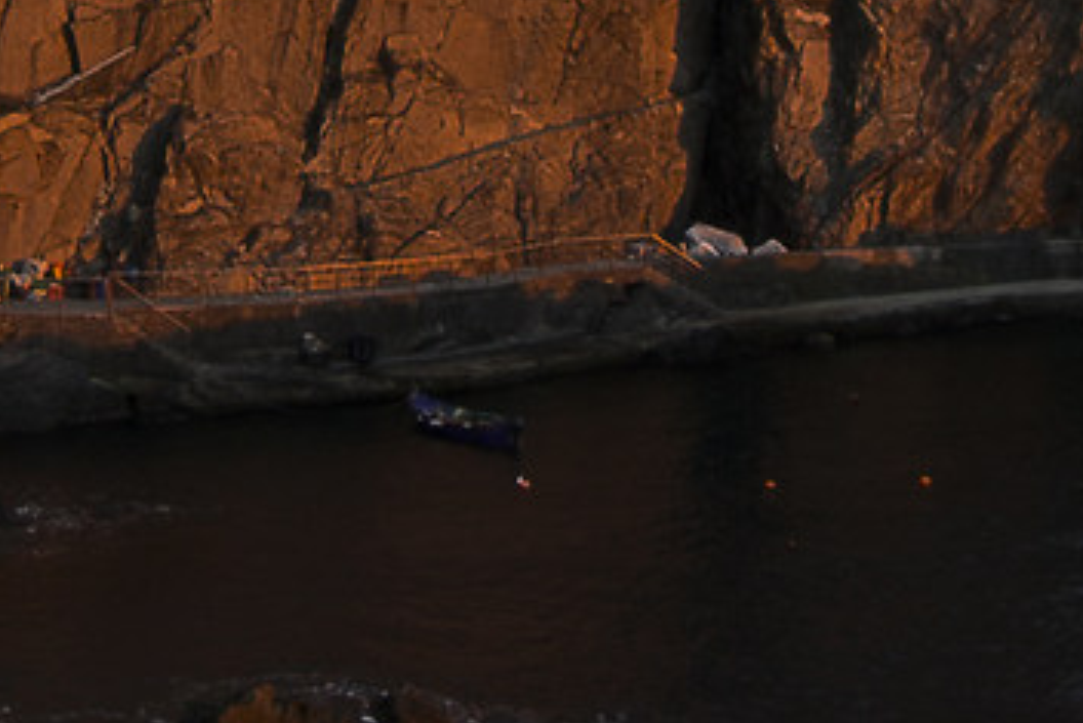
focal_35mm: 143
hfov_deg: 14.1
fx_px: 4303
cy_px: -578
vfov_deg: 9.2
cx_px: -28
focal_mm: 14
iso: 100
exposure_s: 1/5
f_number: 10
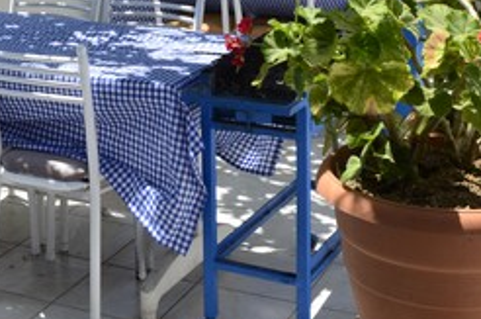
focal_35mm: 78
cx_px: 59
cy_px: -100
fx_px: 1040
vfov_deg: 16.4
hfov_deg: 25.3
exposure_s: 1/125
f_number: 11
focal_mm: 18
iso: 180
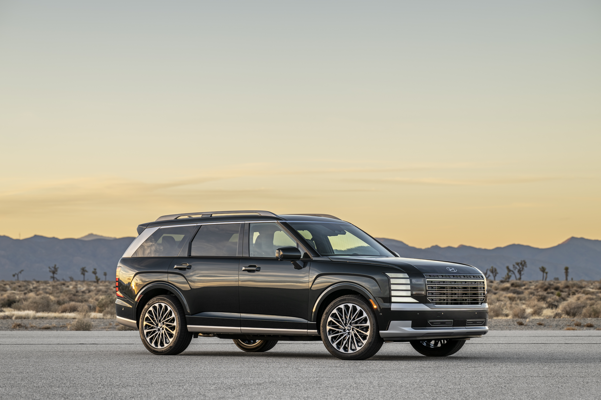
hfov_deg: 19.6
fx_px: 1736
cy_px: 206
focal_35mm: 104
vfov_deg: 13.2
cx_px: 300
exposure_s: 1/30
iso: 64
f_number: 5
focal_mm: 97
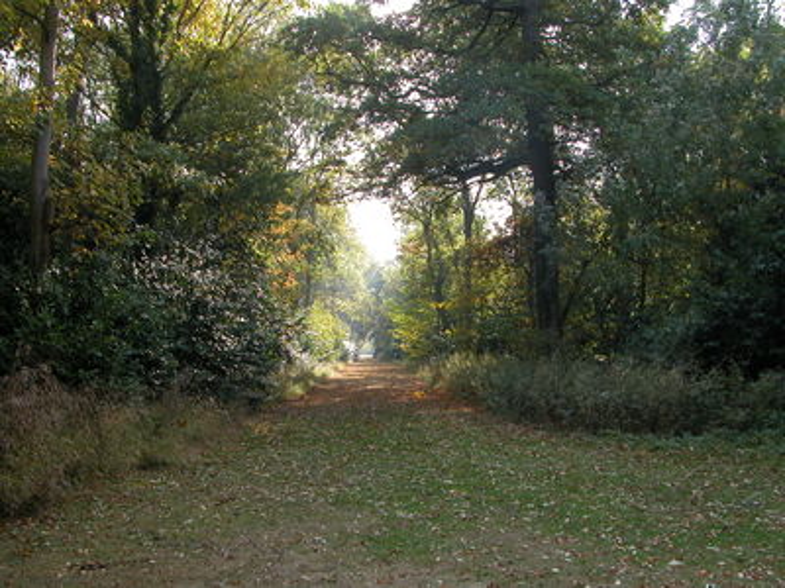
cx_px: 392
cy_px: 294
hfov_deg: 52.6
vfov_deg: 40.7
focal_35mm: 35
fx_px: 794
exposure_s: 1/106
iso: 100
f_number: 4
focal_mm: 8.9
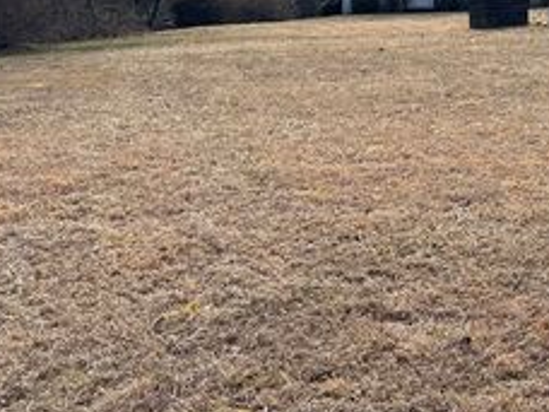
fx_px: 904
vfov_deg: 24.5
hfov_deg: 30.9
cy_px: 1
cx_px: 571
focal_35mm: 57
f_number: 1.6
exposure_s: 1/4065
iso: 64
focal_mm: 5.96
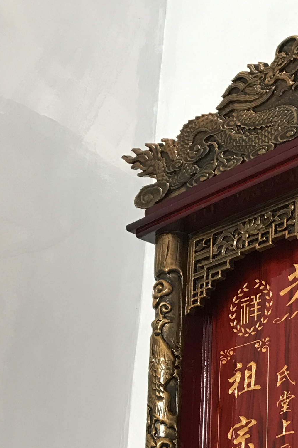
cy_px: 549
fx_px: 956
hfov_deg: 16.5
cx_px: 419
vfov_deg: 23.8
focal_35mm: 77
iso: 32
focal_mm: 3.99
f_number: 1.8
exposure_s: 1/33
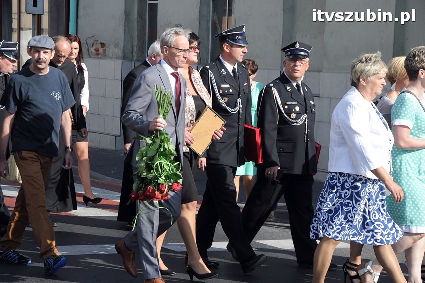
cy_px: 142
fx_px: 1327
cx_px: 212
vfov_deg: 12.2
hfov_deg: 18.2
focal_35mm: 112
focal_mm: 75
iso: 400
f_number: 7.1
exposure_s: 1/800
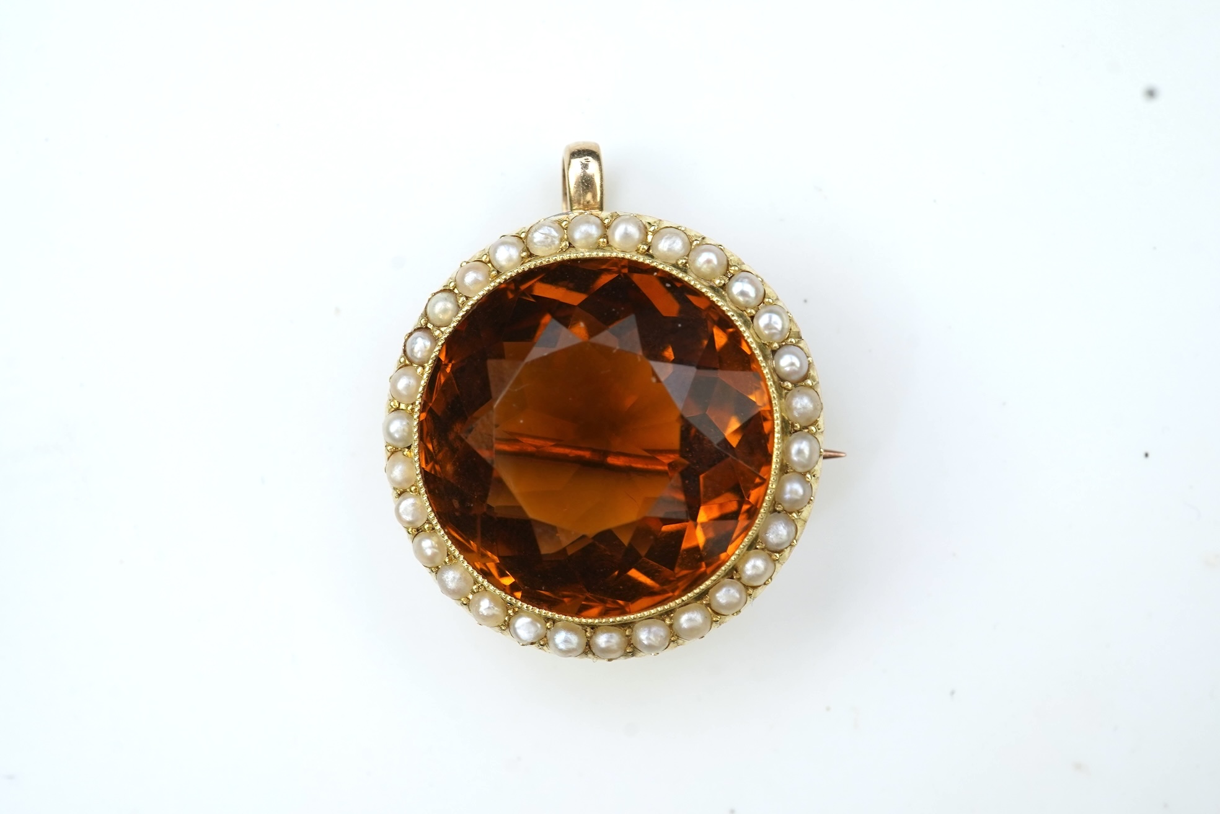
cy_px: 407
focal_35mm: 45
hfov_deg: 43.6
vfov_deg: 29.9
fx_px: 1525
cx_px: 610
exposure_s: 1/20
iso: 500
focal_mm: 30
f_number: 18
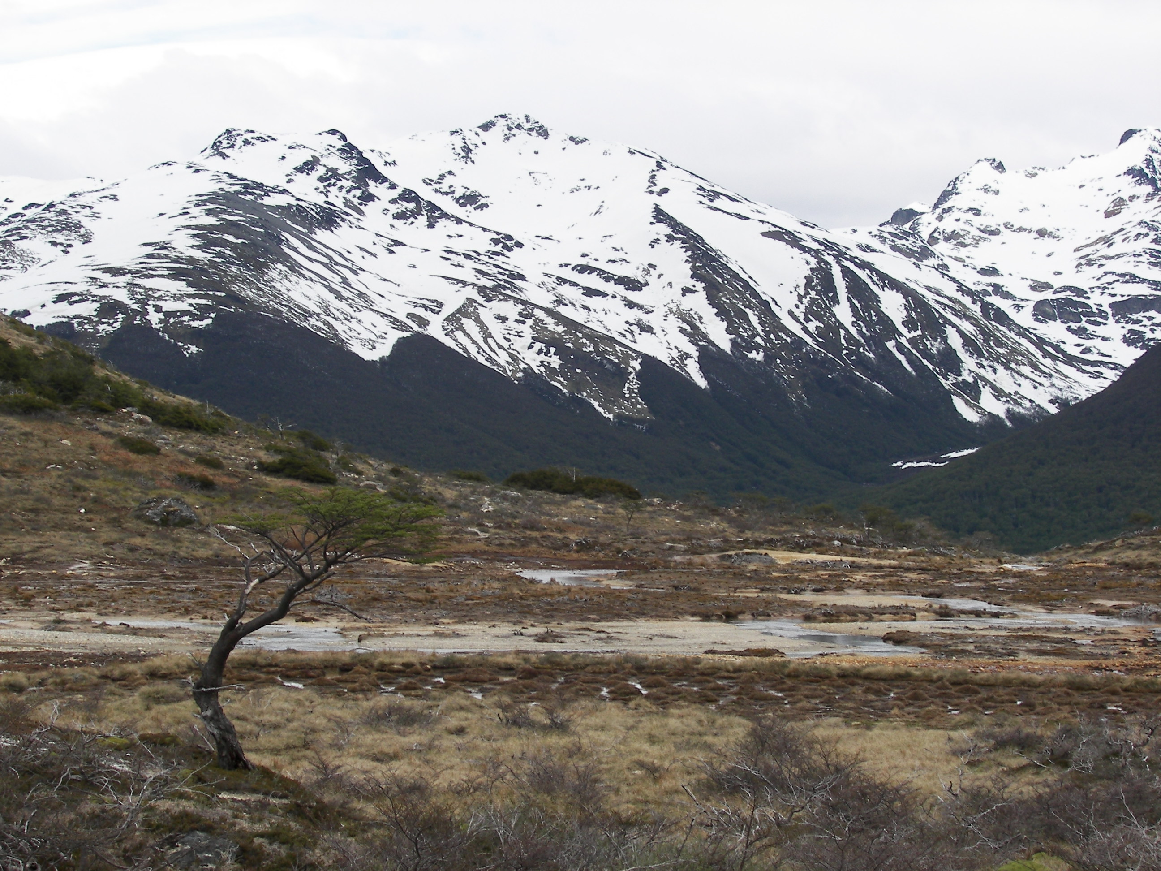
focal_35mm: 88
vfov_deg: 16.8
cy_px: 436
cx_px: 580
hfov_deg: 22.3
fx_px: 2951
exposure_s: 1/400
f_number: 4
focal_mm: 14.5
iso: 50
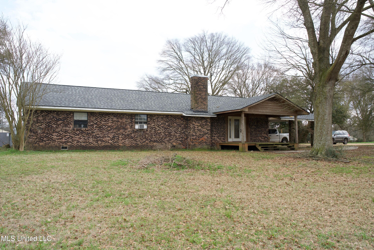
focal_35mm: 29
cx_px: 187
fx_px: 301
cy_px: 125
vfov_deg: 45.0
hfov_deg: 63.7
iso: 400
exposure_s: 1/320
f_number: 8
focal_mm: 29
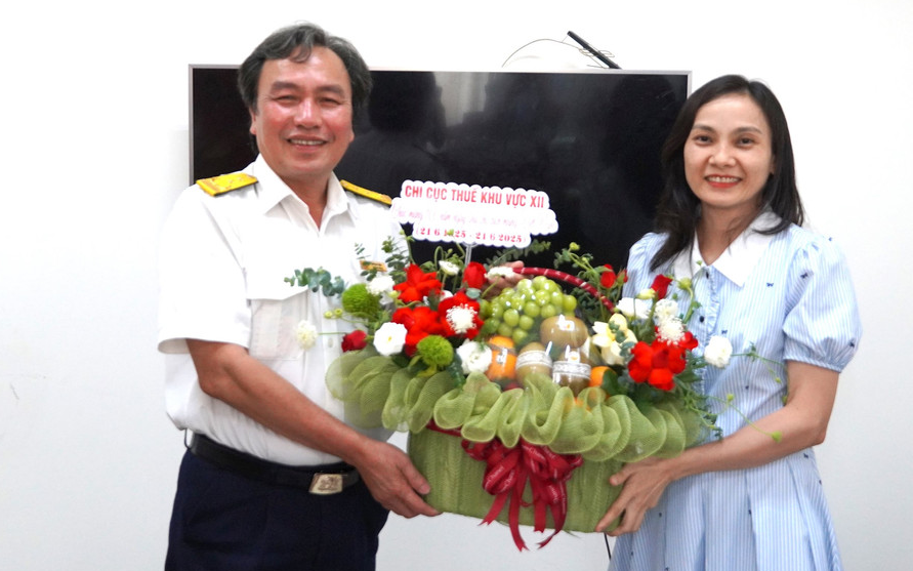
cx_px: 456
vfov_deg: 35.8
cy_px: 270
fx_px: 884
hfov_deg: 54.6
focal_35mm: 36
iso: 1600
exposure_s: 1/160
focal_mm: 23
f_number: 4
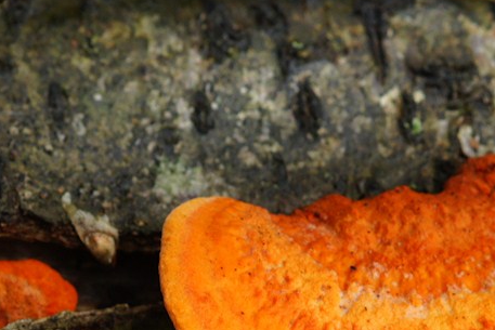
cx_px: 185
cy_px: 320
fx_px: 5919
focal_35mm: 430
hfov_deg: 4.8
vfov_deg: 3.2
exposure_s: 1/30
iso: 200
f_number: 9
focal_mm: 105
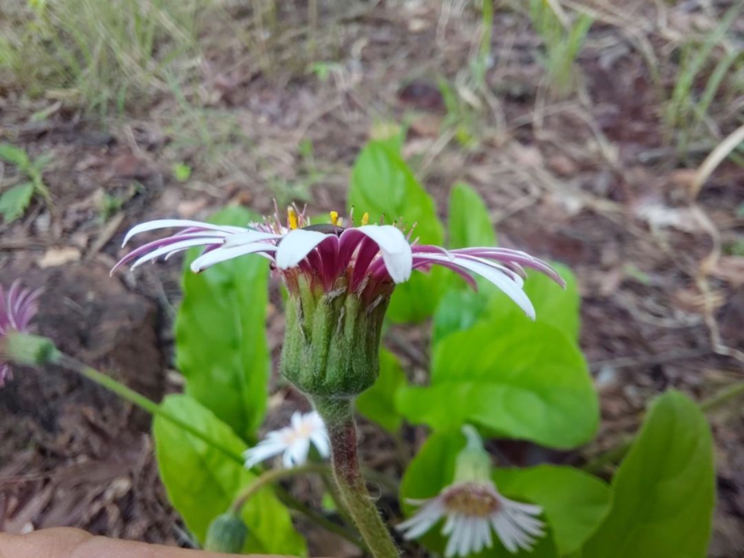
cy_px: 279
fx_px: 537
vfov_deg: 54.9
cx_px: 372
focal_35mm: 25
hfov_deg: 69.4
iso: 100
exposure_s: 1/120
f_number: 2.4
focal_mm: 2.13
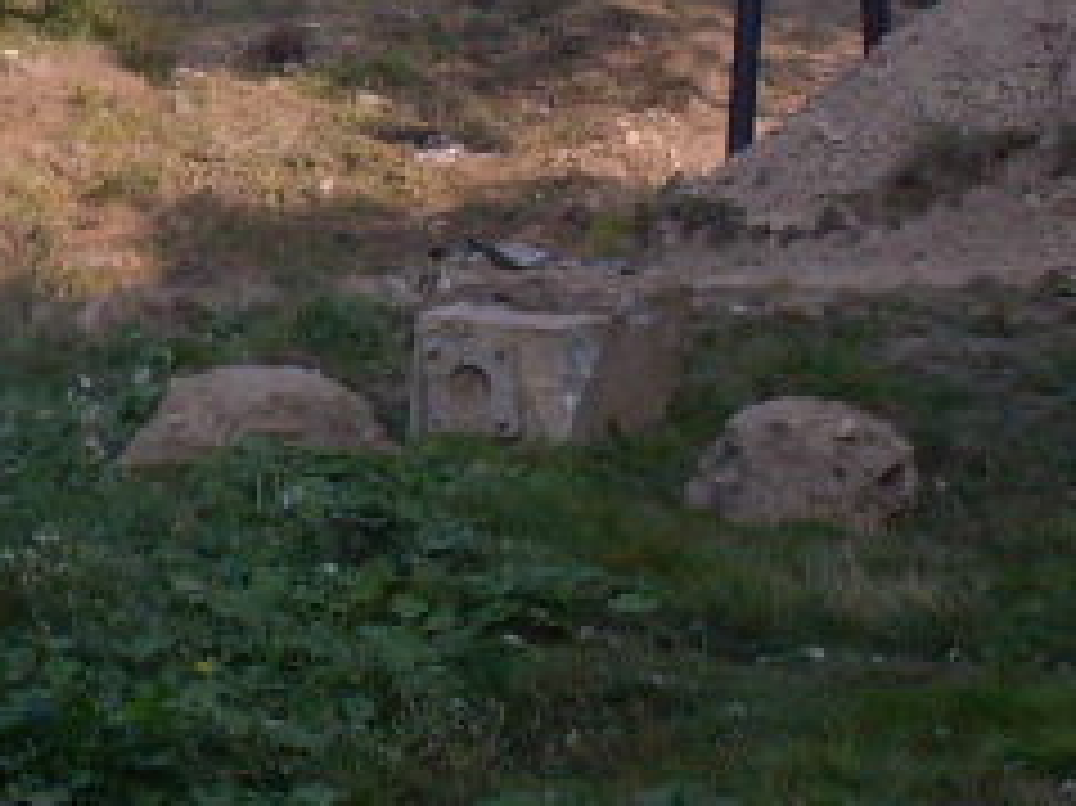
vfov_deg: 9.0
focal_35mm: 163
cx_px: -293
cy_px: -131
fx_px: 5064
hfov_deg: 11.8
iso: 80
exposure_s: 1/90
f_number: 8.4
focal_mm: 6.3
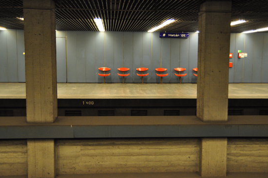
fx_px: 309
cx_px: 130
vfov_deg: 32.2
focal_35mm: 42
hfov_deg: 46.9
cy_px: 88
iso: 1400
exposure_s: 1/30
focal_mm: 25
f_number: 2.8
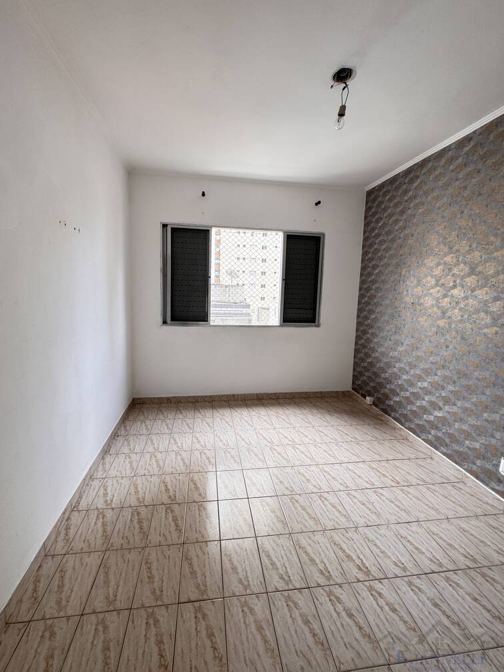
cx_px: 243
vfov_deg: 98.1
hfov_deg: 81.7
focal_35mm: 15
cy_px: 320
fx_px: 291
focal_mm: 2.22
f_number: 2.2
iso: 50
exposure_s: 1/99
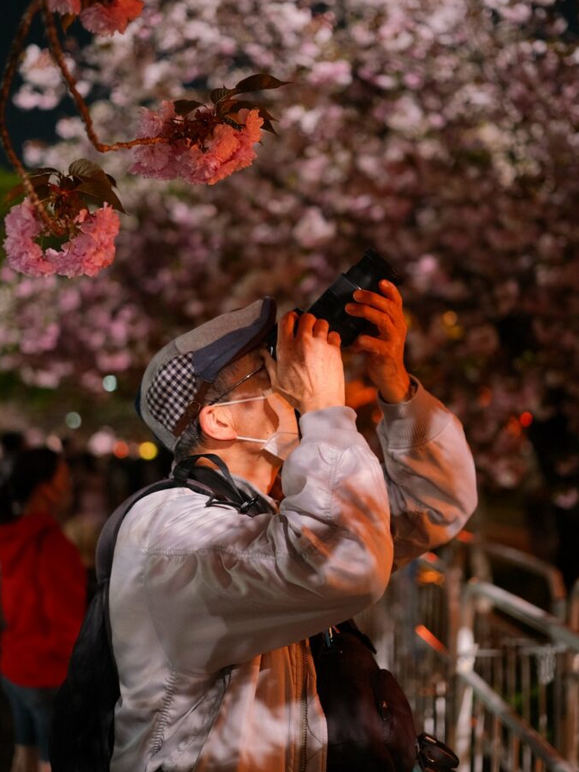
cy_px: 356
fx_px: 1227
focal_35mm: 55
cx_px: 292
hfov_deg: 26.6
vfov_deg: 34.9
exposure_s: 1/52
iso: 1600
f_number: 1.4
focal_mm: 33
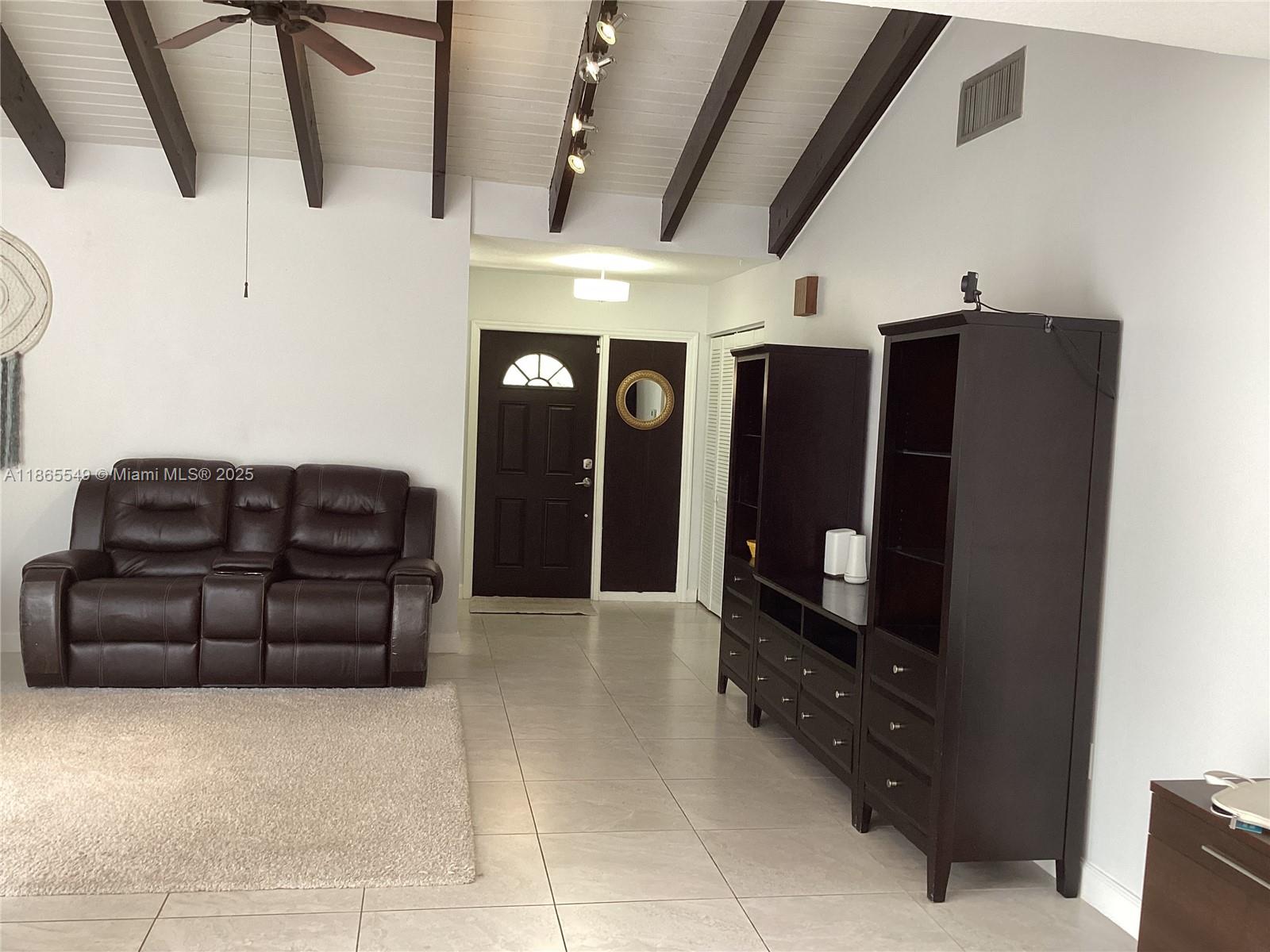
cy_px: 476
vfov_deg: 45.4
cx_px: 635
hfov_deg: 58.4
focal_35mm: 31
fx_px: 1137
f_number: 2.4
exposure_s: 1/60
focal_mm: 3.3
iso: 100
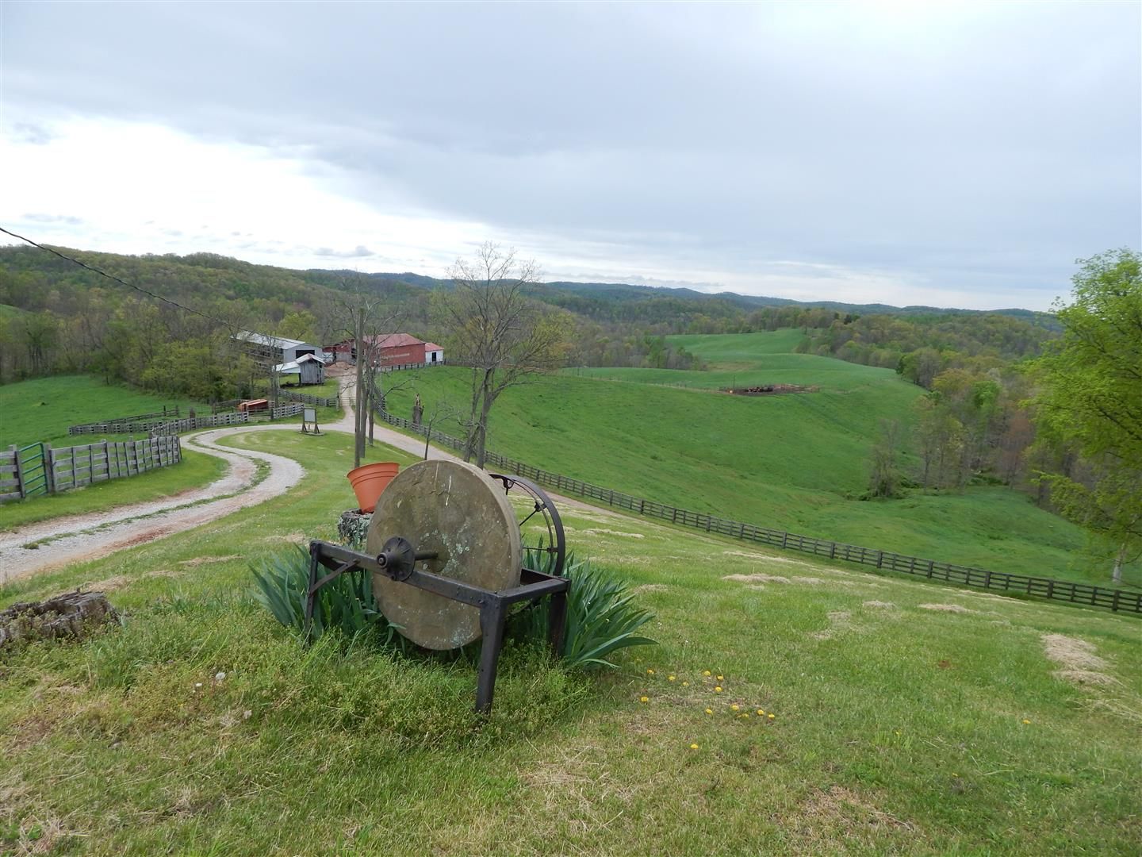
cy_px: 428
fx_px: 726
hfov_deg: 76.4
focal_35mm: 22
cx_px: 571
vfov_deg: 61.1
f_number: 3
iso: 125
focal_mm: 4
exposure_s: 1/1250
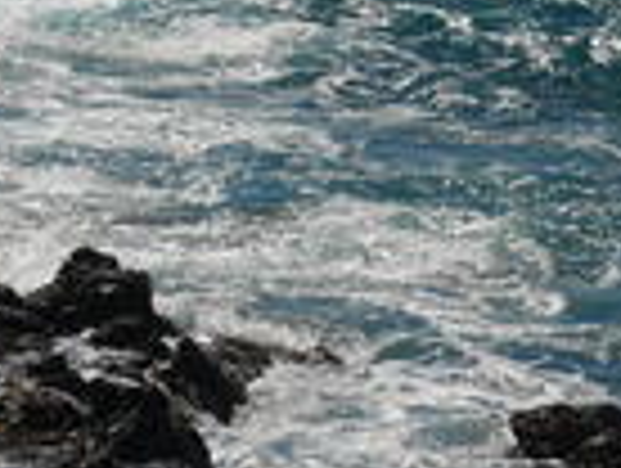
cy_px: -140
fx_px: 3990
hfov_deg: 8.9
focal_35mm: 222
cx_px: 81
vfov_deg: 6.7
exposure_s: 1/1300
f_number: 8
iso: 200
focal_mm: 34
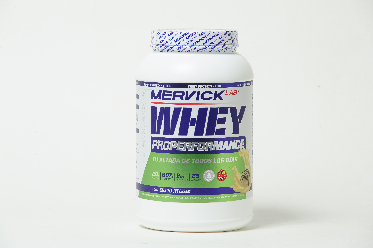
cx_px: 186
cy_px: 124
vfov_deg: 8.3
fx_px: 1708
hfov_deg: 12.5
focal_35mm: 165
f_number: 13
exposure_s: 1/160
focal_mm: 165
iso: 800
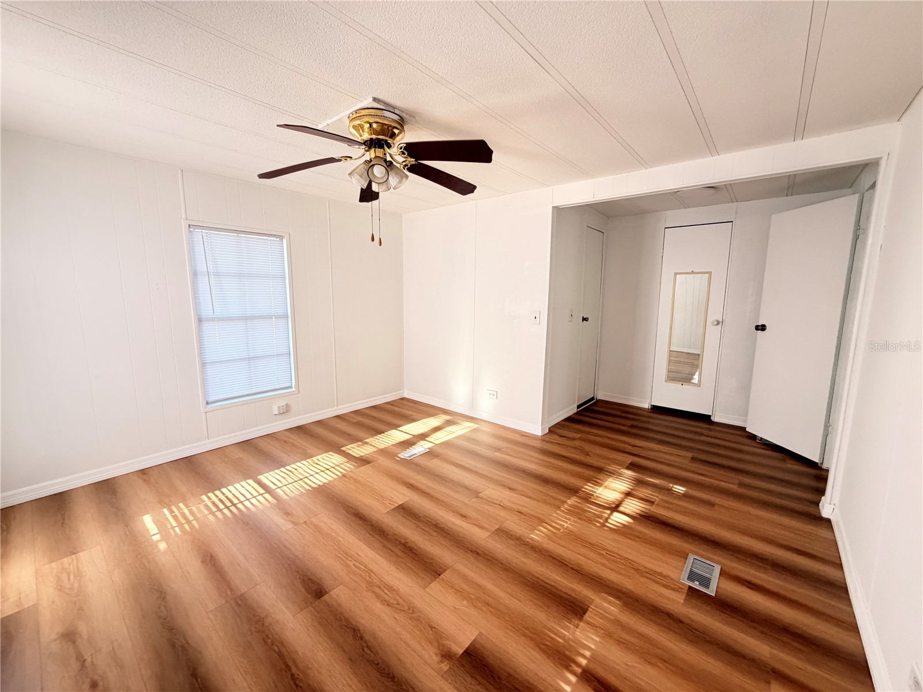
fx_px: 373
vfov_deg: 85.7
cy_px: 346
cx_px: 462
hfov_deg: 102.1
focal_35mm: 14
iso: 320
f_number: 2.2
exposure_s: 1/80
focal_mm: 2.22
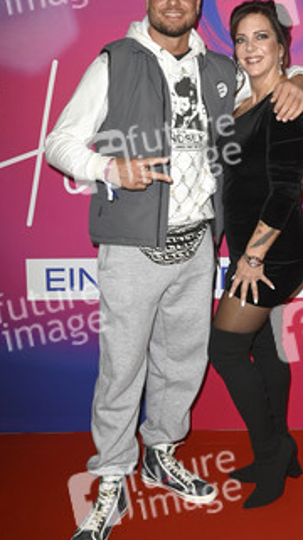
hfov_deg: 25.2
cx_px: 204
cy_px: 239
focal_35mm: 47
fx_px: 673
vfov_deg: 43.7
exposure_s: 1/250
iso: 500
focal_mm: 36
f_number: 6.3
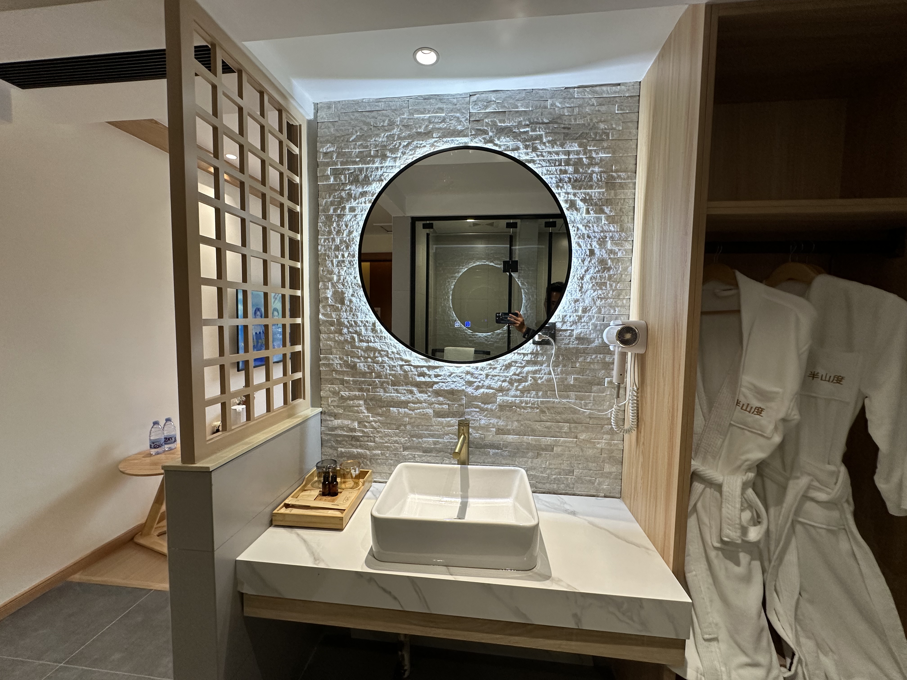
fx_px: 367
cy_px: 340
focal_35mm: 14
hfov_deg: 102.1
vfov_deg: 85.7
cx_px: 454
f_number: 2.2
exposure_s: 1/100
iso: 160
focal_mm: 2.22
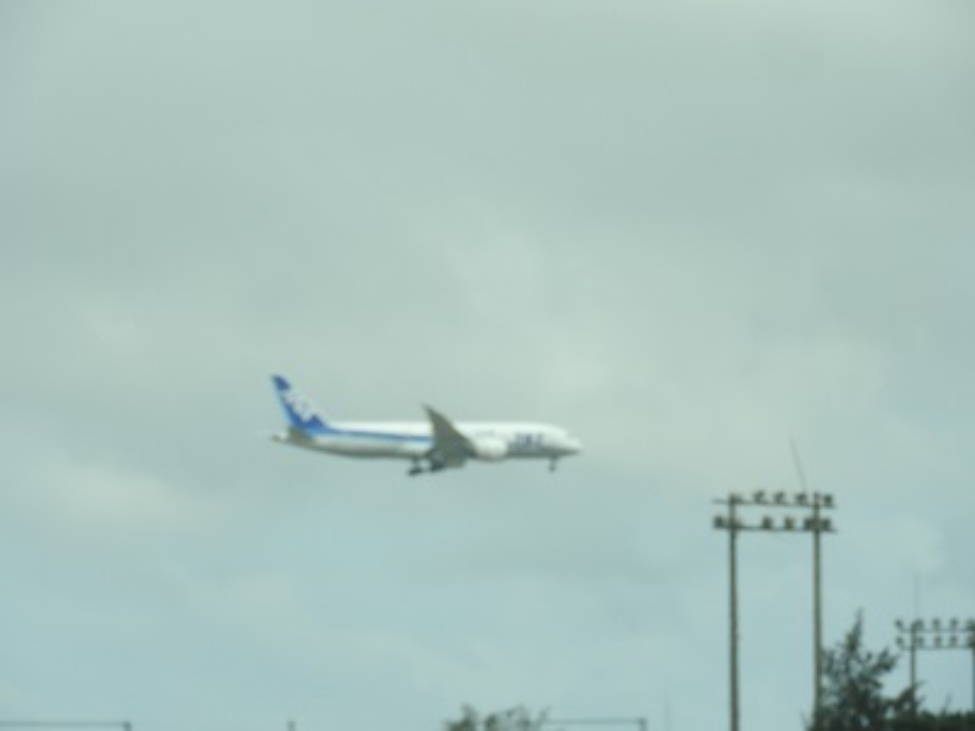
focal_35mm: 330
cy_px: 366
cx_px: 488
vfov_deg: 4.5
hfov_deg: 6.0
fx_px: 9295
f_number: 5.5
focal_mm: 59.1
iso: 100
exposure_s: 1/500
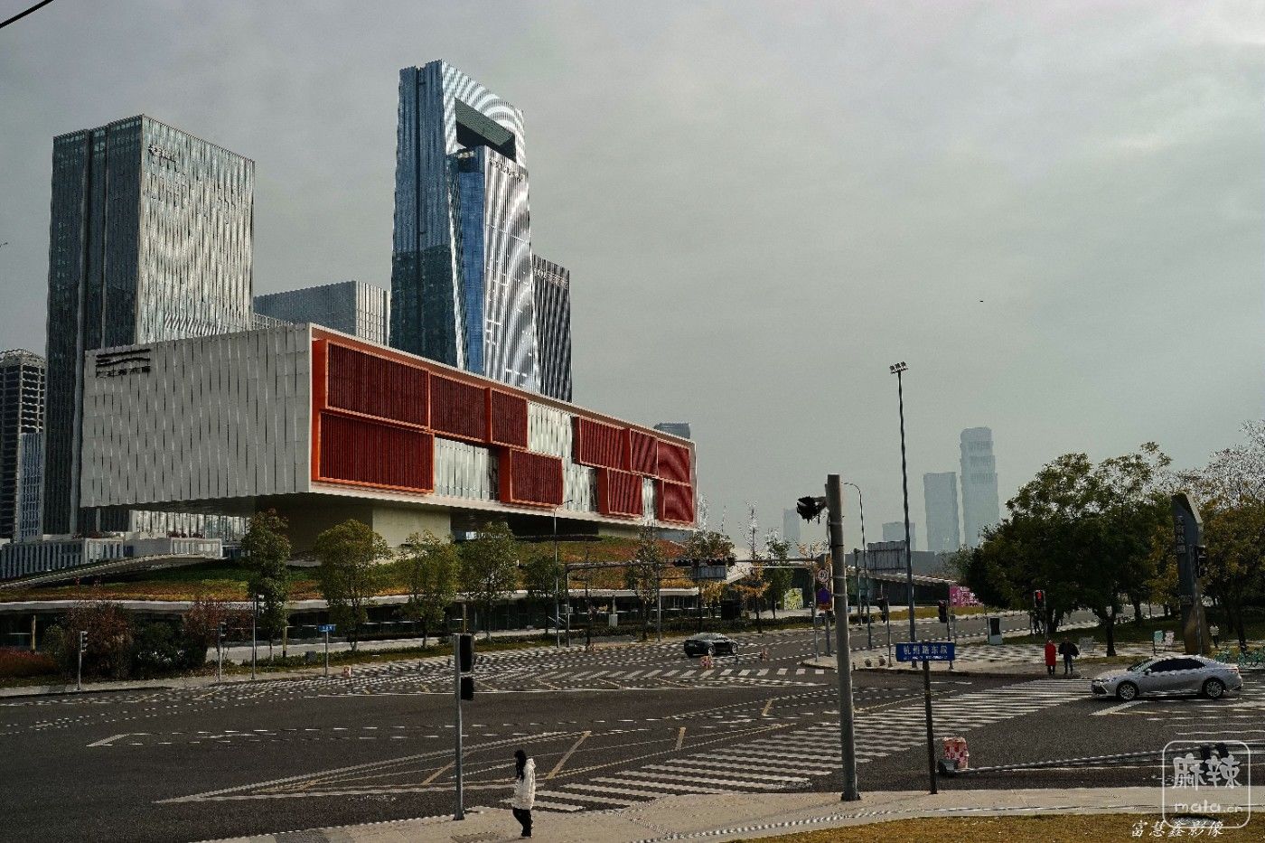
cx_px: 632
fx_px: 1194
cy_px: 422
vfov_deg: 38.9
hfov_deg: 55.8
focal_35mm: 34
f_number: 11
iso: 400
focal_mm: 34
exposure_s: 1/500
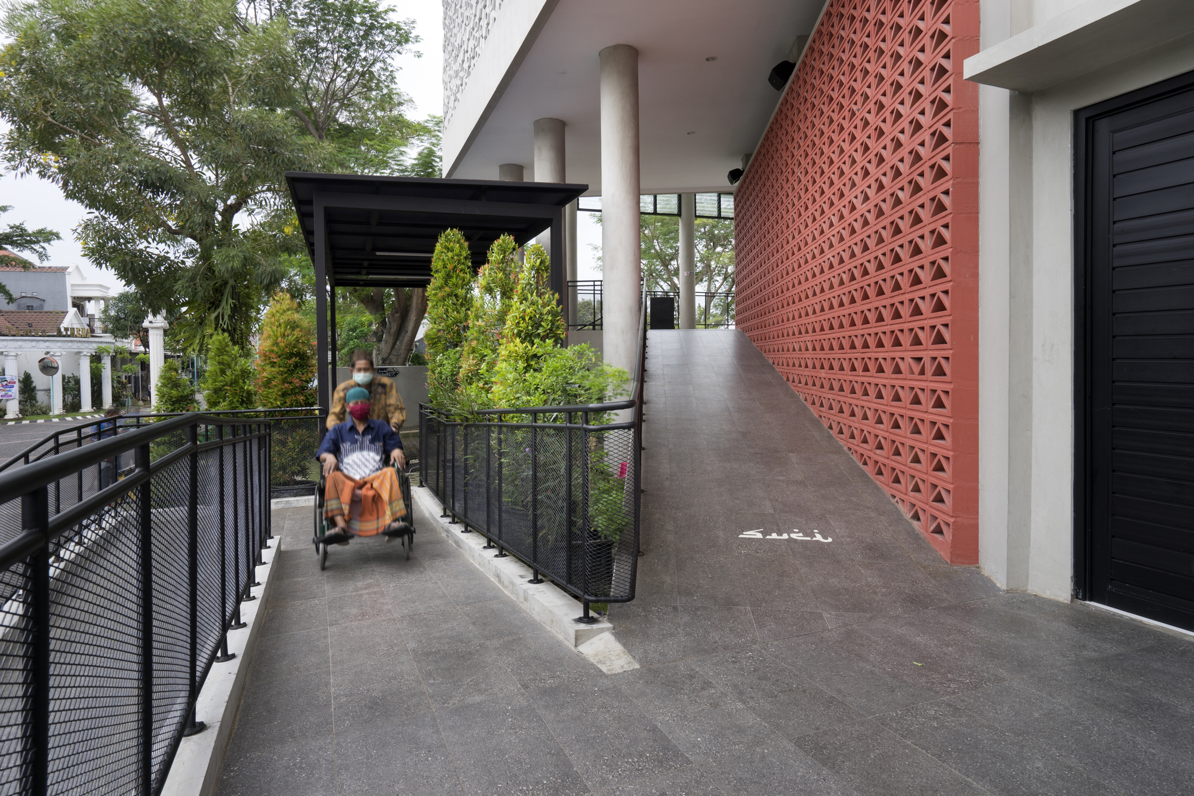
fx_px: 663
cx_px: 597
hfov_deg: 84.0
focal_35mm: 20
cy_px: 398
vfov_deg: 61.9
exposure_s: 1/8
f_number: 11
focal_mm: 20
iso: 160
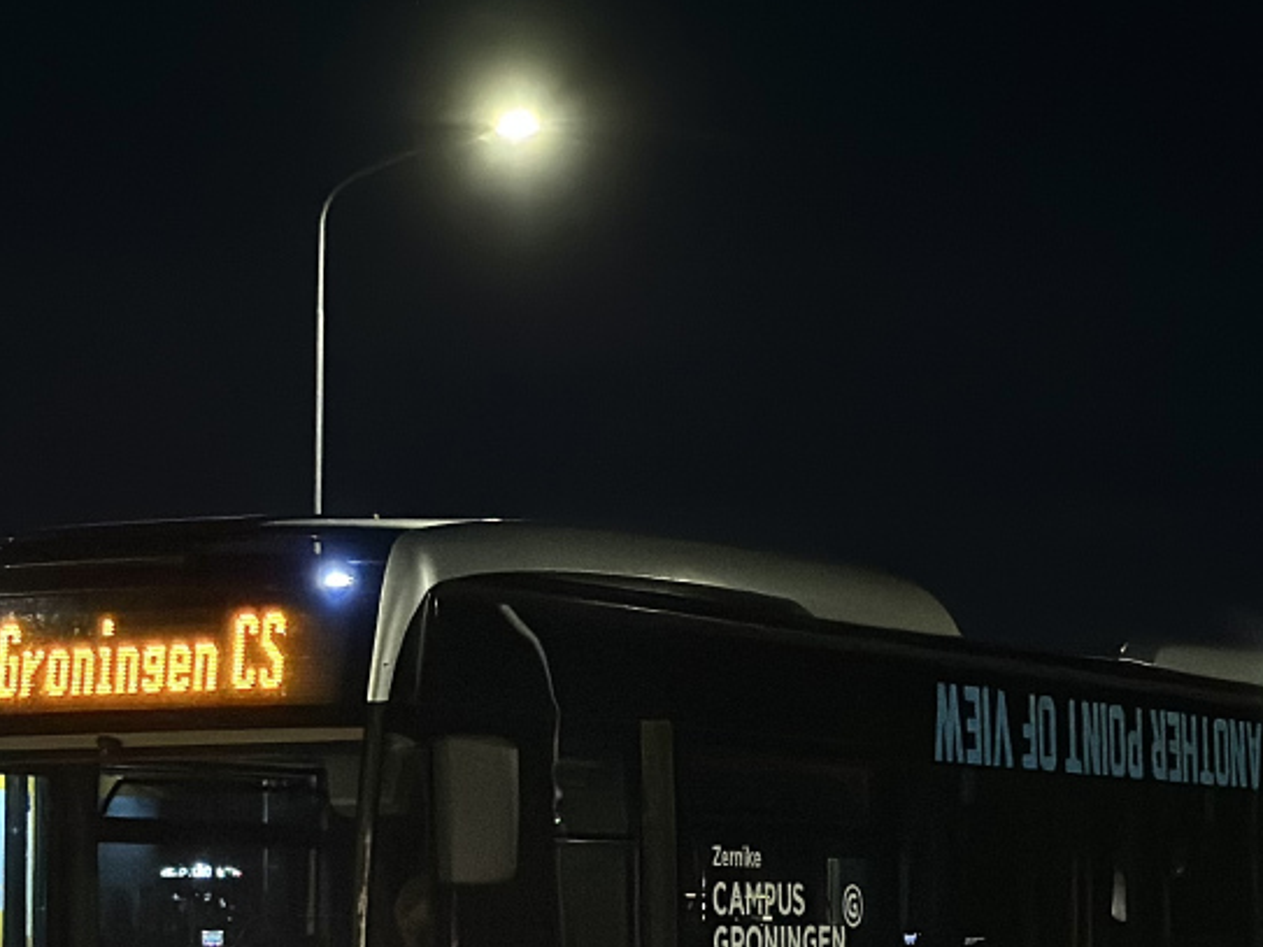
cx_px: 802
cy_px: 955
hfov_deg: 17.1
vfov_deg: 12.7
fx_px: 4195
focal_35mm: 115
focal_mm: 6.86
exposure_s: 1/37
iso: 800
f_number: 1.78
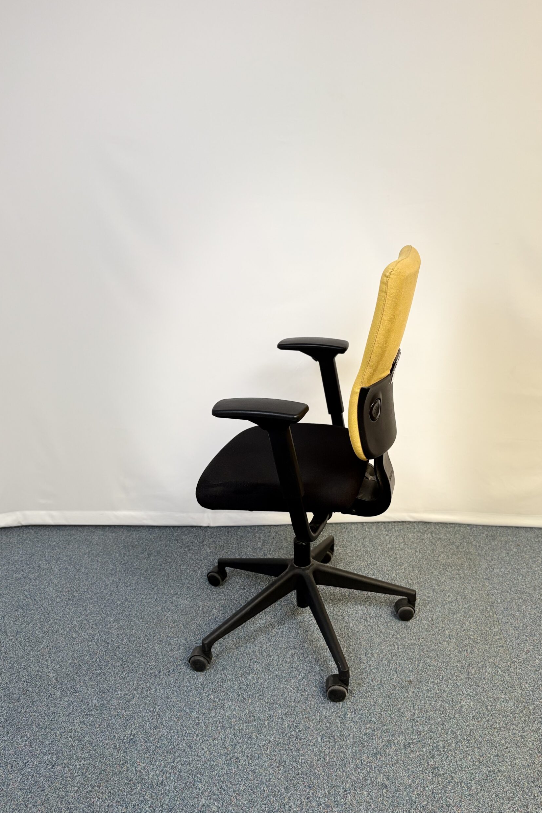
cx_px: 304
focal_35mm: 28
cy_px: 403
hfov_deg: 46.3
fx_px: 632
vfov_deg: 65.5
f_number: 1.6
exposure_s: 1/121
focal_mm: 5.96
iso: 80
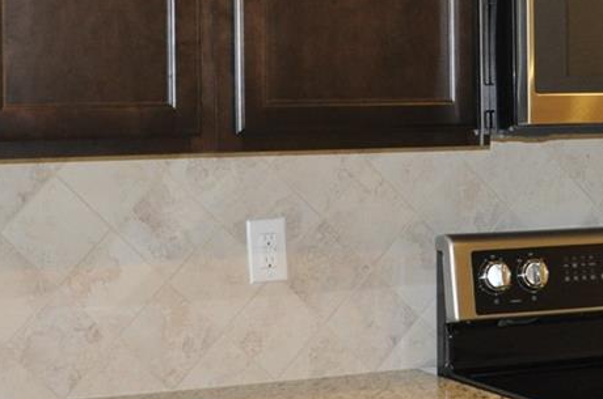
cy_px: 122
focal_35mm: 94
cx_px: 455
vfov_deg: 14.5
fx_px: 1572
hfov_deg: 21.5
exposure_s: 1/60
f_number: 3.5
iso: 800
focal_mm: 18
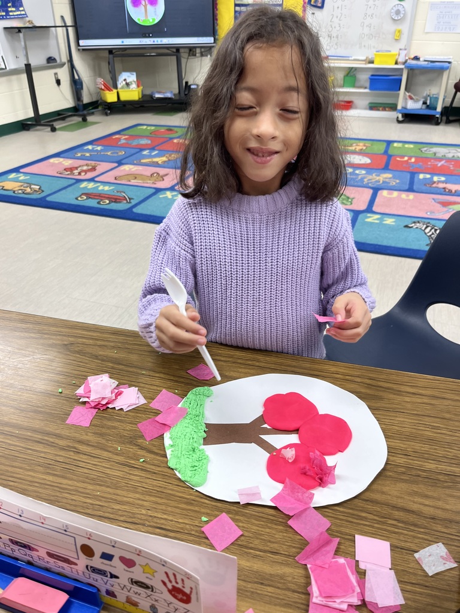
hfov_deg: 53.1
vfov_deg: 67.3
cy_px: 306
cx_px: 230
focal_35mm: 26
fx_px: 461
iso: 64
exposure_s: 1/60
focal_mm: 5.1
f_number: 1.6
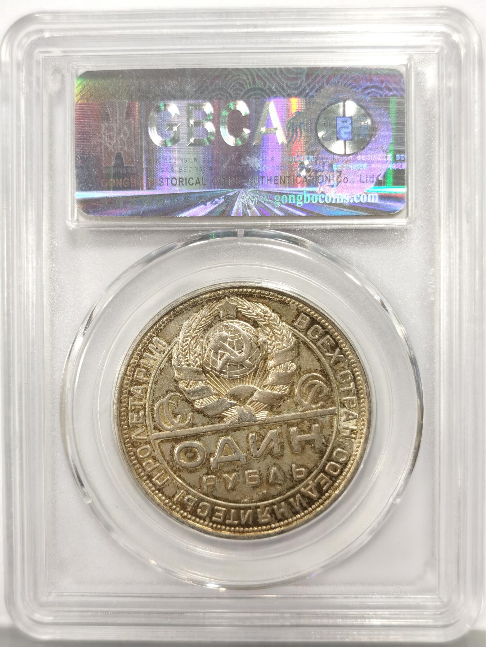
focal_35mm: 54
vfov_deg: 35.5
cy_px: 324
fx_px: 1011
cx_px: 243
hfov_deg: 27.0
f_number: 16
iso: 125
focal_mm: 5.56
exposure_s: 1/100
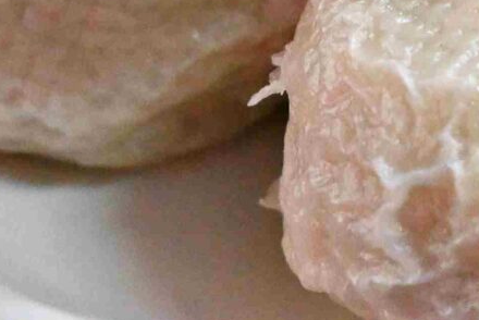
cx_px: 430
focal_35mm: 436
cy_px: -442
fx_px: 5805
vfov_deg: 3.1
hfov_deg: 4.7
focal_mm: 50
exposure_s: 1/200
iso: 2200
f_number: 3.5
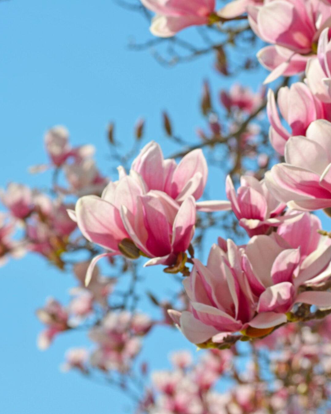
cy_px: 207
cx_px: 184
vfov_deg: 11.4
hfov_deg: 9.1
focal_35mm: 170
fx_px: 2082
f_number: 9
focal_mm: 80
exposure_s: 1/320
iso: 100
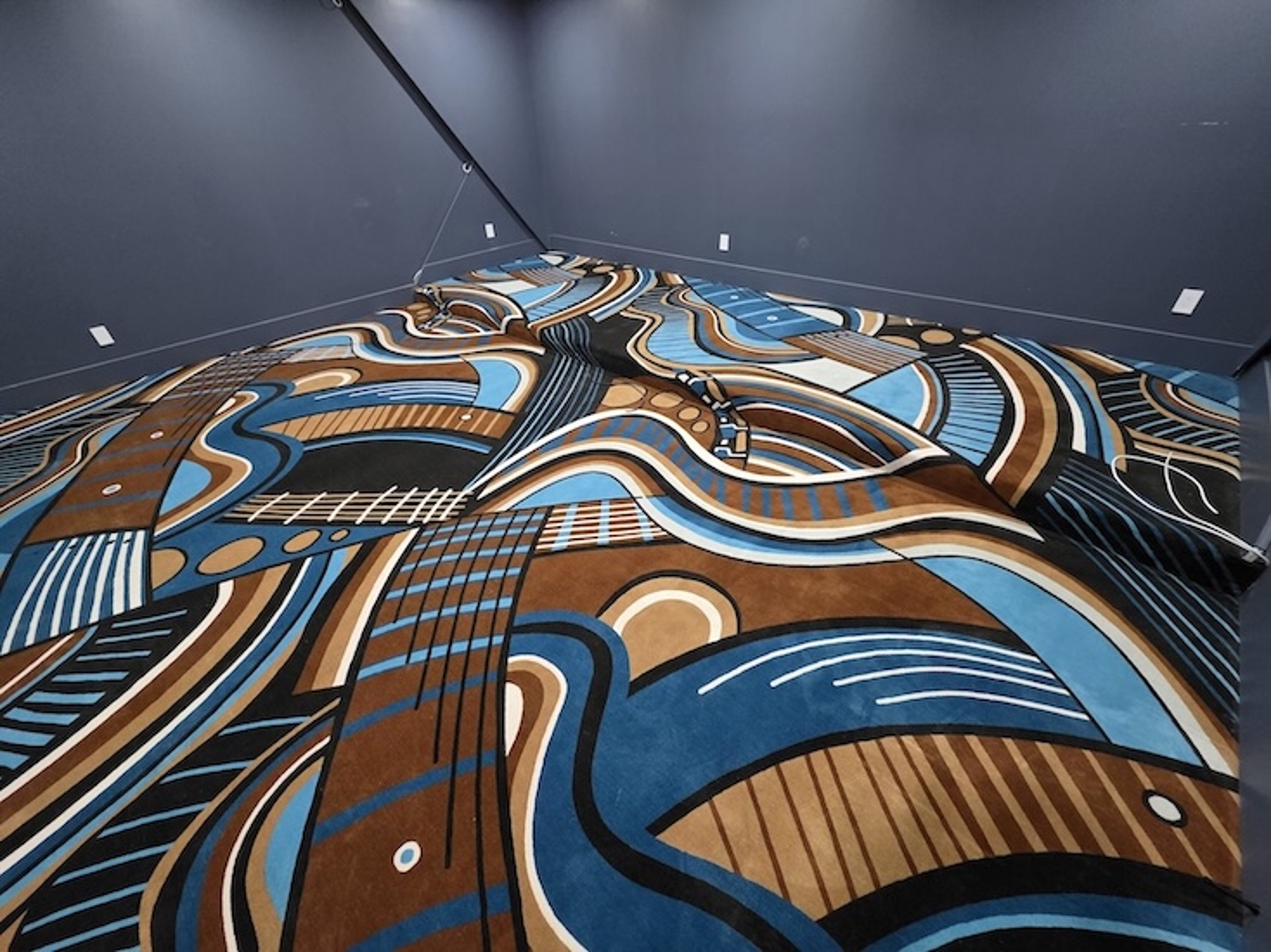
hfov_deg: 106.2
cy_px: 476
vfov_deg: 89.9
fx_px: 477
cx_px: 636
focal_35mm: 13
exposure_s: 1/40
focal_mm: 2.2
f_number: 1.9
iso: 1000
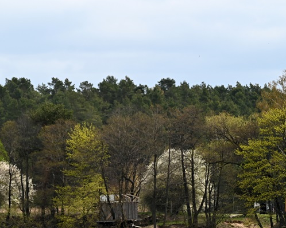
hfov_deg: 6.2
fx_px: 2631
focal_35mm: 311
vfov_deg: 5.0
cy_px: 126
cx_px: 159
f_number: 5.6
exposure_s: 1/1000
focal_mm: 165
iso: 200
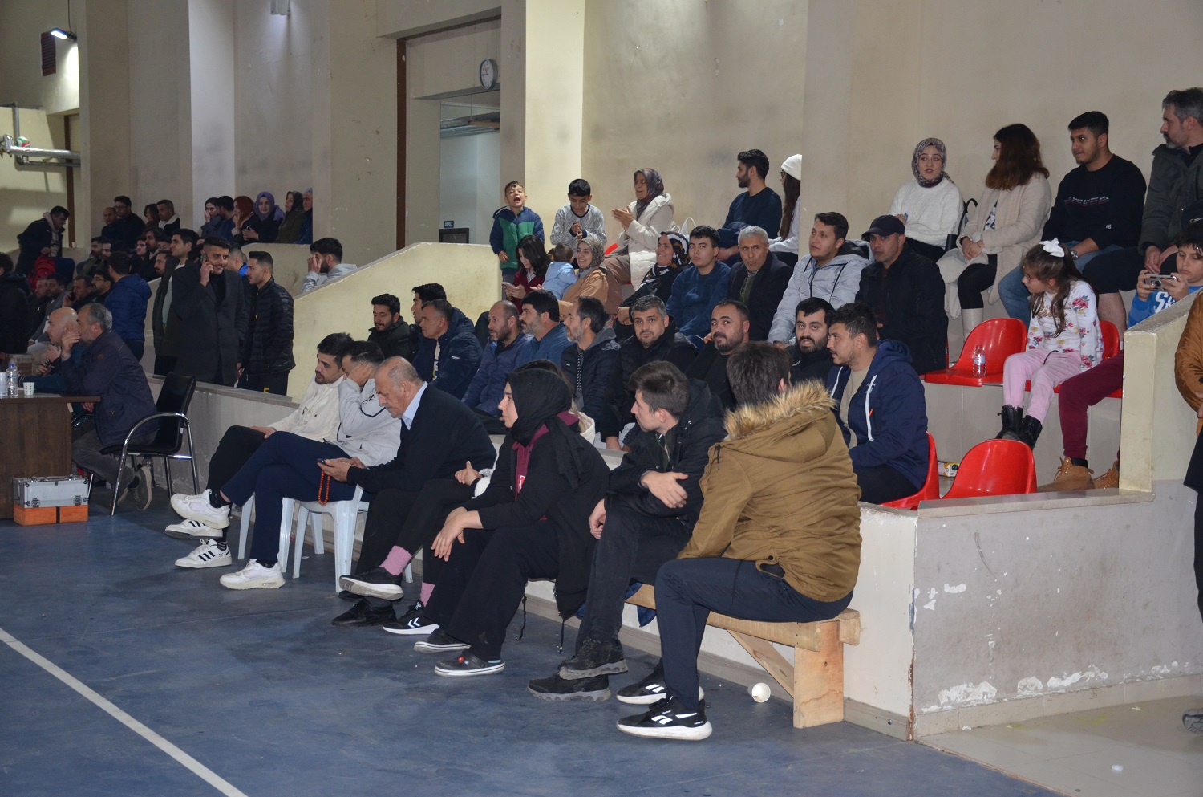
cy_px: 398
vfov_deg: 26.4
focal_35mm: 51
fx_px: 1700
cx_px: 602
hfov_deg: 39.0
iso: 800
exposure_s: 1/60
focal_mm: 34
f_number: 4.2
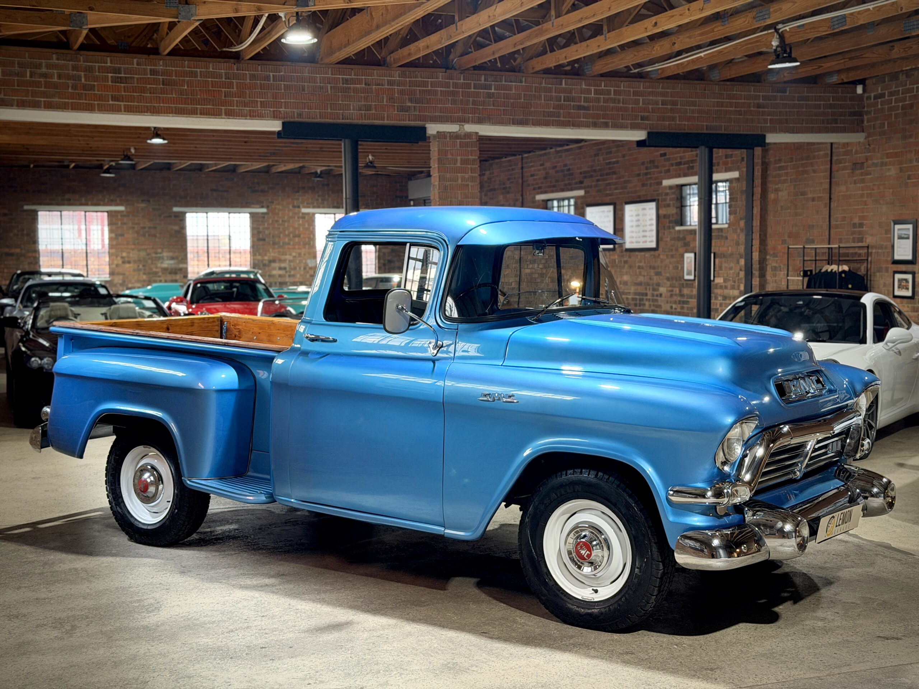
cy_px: 344
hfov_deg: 39.7
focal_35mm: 48
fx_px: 1274
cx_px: 460
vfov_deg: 30.3
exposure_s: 1/33
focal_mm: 6.76
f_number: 1.78
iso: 200
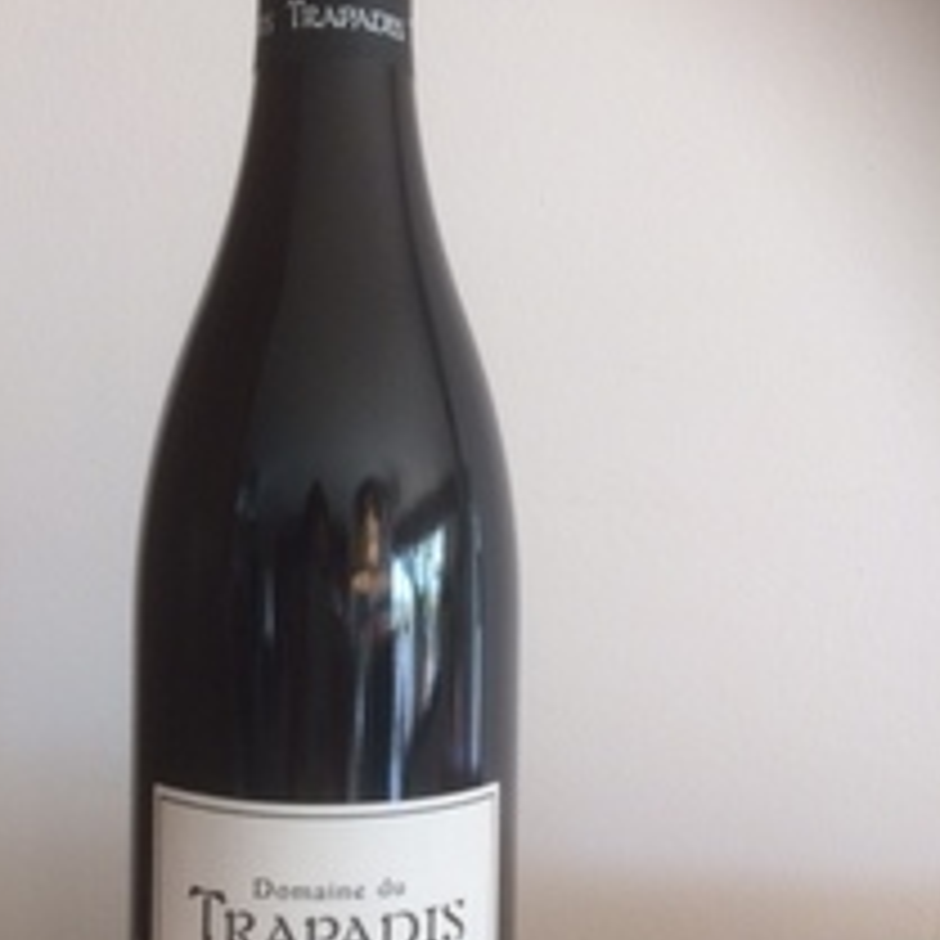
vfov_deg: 39.1
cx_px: 394
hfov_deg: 39.1
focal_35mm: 43
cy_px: 526
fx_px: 1321
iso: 64
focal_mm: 4.15
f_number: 2.2
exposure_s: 1/33
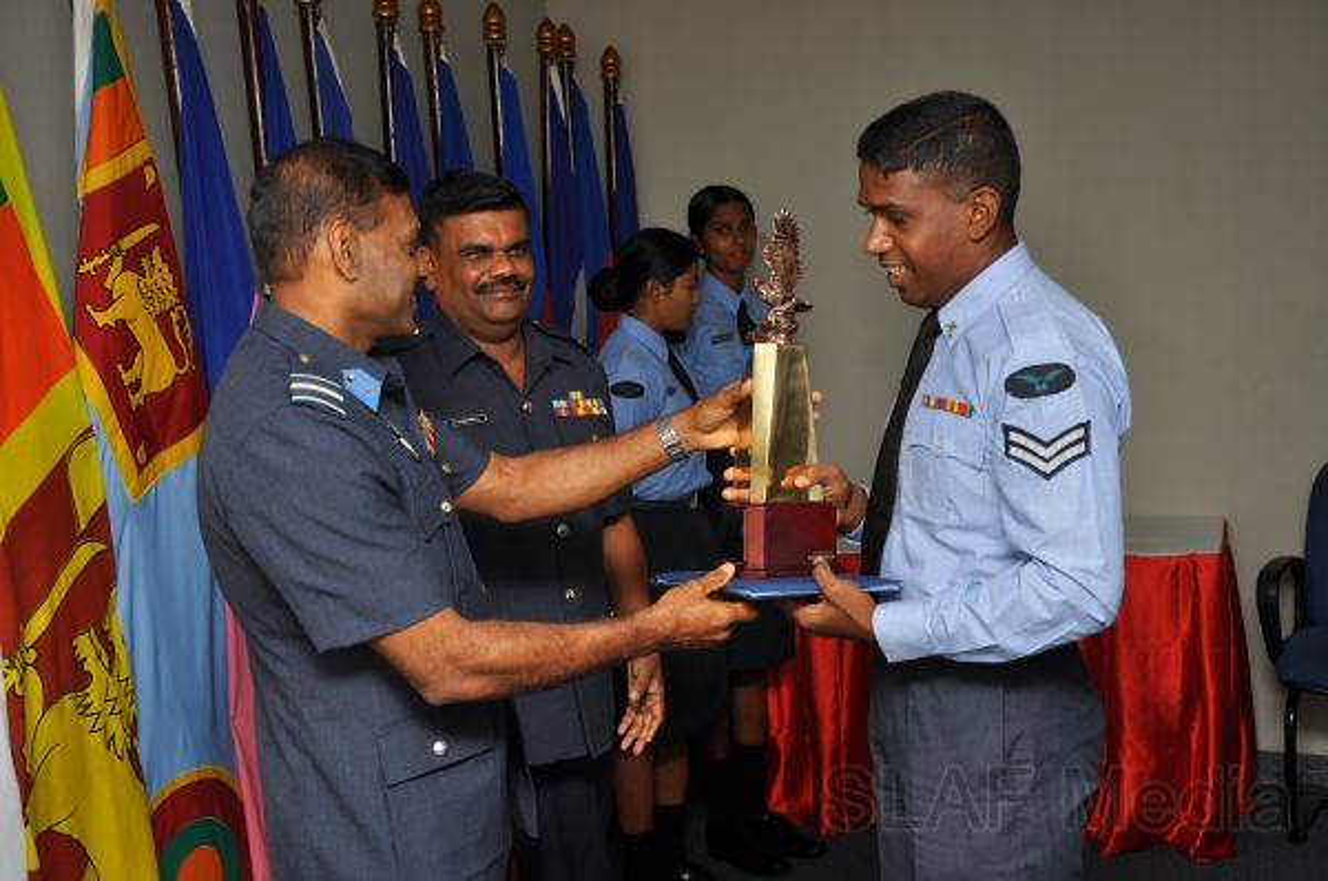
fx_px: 1768
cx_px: 664
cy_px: 440
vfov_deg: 28.0
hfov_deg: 41.2
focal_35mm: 48
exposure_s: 1/125
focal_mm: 32
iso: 200
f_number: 6.7
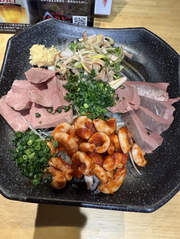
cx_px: 90
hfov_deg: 56.8
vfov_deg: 71.6
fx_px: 166
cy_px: 120
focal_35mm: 24
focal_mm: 2.22
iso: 320
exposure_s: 1/60
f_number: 2.2
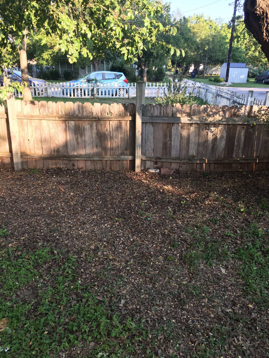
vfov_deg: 61.7
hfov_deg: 48.2
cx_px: 134
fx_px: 300
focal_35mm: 29
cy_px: 179
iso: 25
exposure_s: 1/120
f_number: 2.2
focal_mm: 4.15
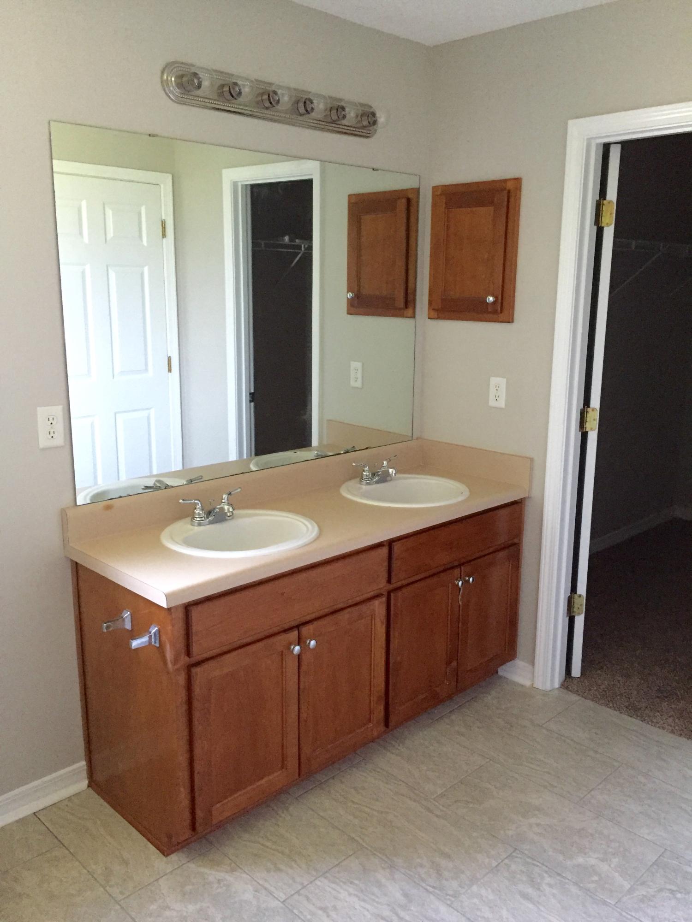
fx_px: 773
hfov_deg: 48.2
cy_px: 461
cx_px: 346
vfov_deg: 61.7
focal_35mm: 29
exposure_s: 1/30
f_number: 2.2
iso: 200
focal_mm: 4.15
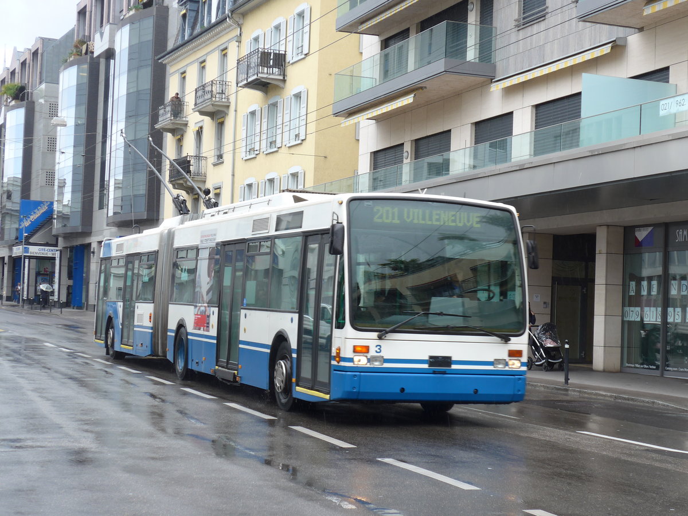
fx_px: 1312
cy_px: 258
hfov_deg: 29.4
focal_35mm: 66
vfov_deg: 22.3
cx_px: 344
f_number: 3.9
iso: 80
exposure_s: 1/200
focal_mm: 13.4
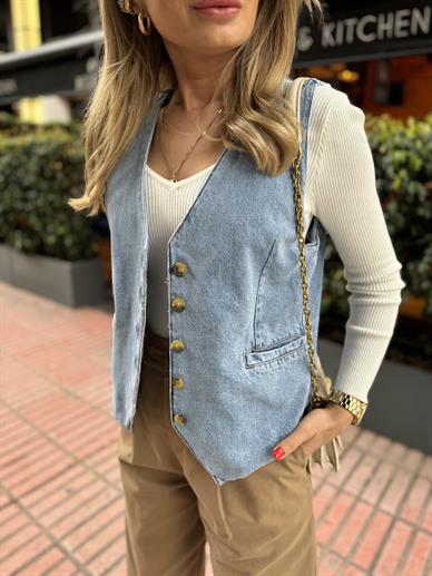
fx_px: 399
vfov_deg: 71.6
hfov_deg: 56.8
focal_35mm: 24
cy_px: 288
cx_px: 216
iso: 160
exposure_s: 1/121
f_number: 1.78
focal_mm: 6.86
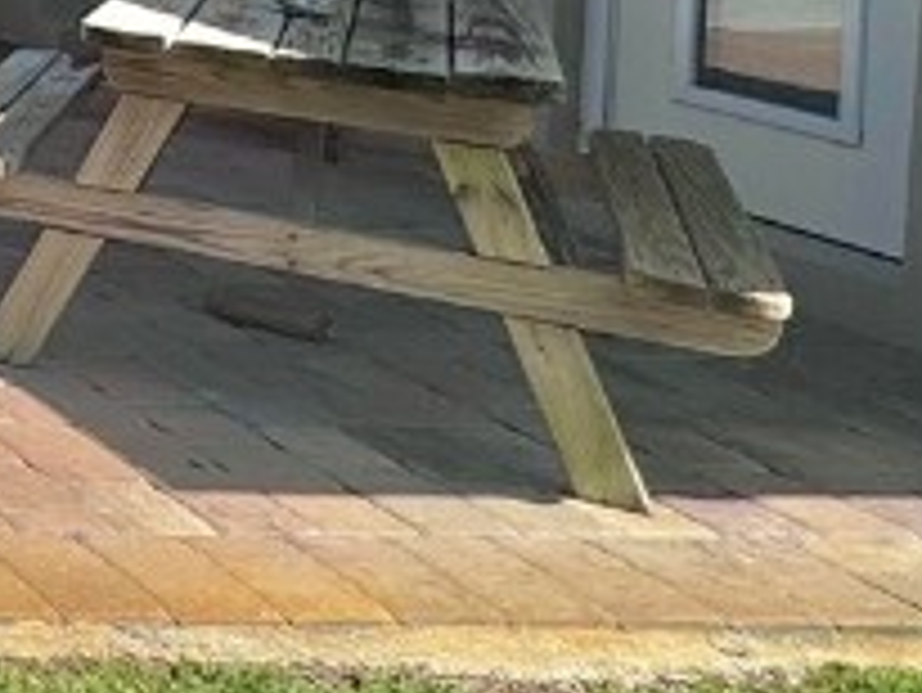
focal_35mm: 70
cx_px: -994
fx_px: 1866
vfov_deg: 19.1
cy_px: -266
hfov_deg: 17.7
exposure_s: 1/2342
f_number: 2.2
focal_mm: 2.22
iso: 50
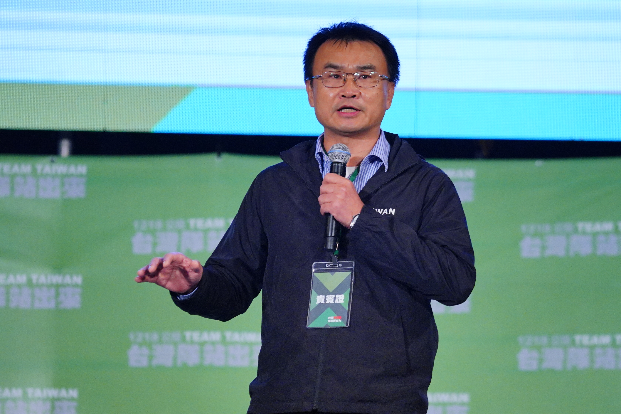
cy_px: 206
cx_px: 335
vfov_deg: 3.9
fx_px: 6141
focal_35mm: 356
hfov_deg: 5.8
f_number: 4
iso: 2500
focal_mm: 200
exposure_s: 1/500
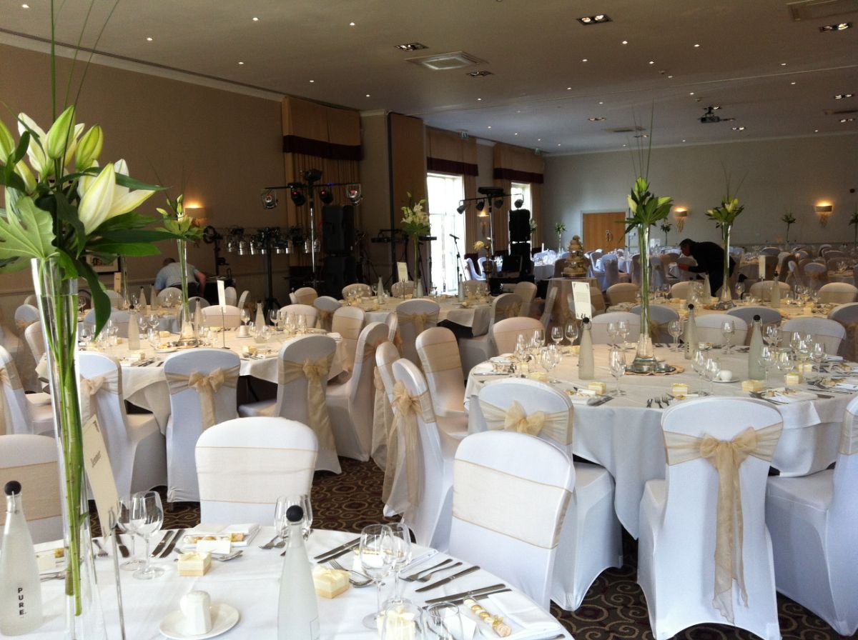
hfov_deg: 52.7
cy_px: 320
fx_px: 866
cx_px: 429
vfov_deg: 40.6
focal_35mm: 35
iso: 80
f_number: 2.8
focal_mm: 3.85
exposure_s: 1/40
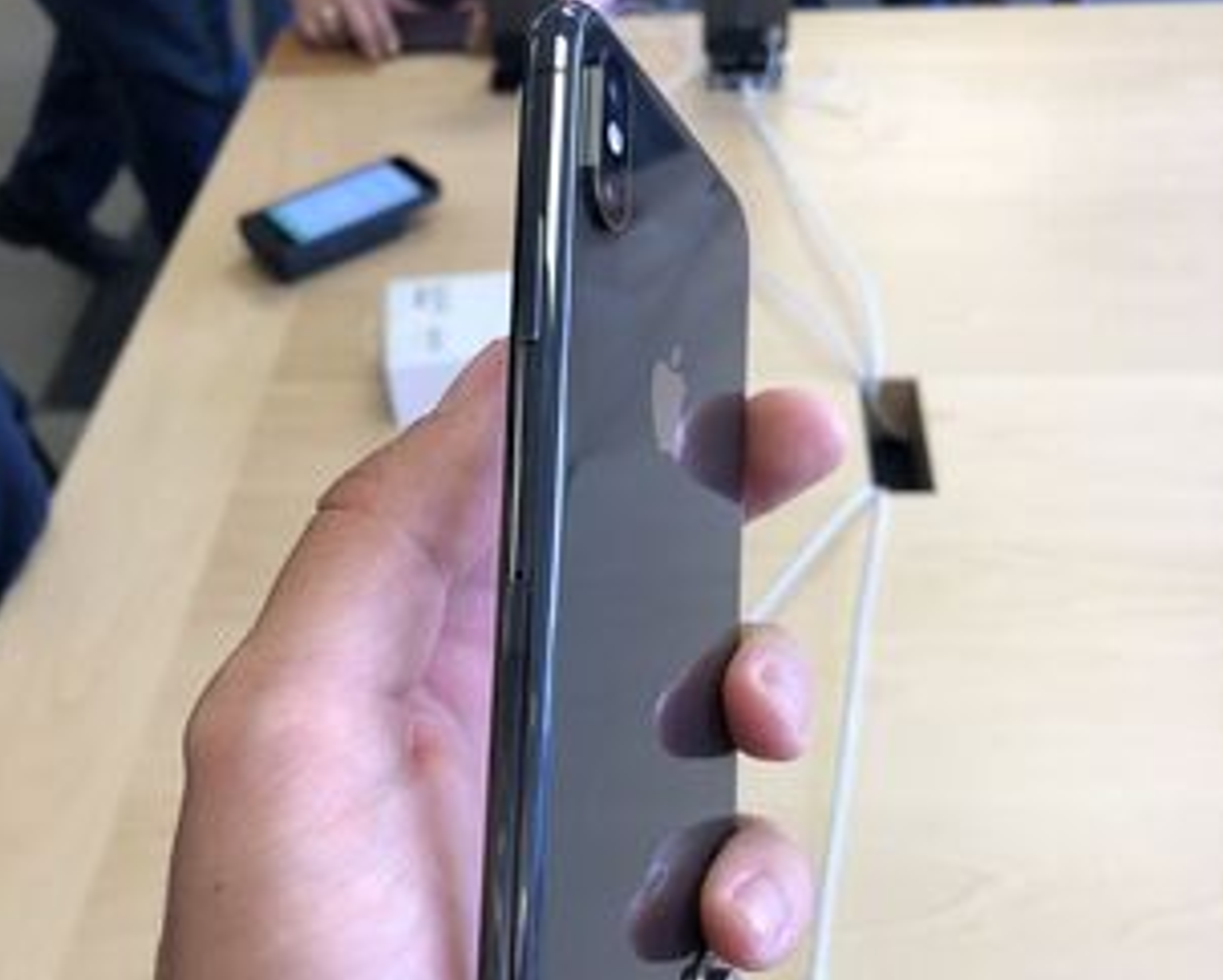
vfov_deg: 40.0
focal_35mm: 37
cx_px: 609
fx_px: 1340
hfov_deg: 49.1
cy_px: 581
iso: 25
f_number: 1.8
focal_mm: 4
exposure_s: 1/30
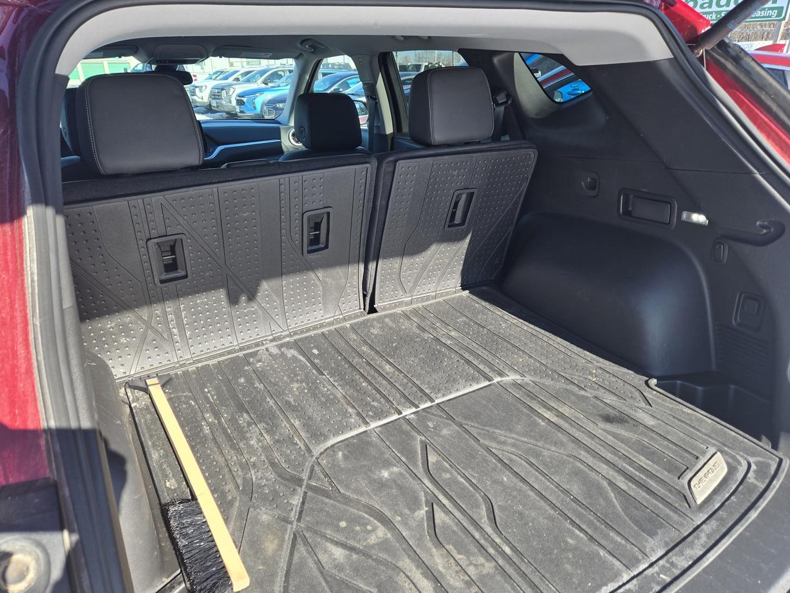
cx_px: 387
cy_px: 293
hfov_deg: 71.6
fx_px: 548
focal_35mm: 24
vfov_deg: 56.8
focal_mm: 5.4
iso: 25
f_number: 1.8
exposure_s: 1/379
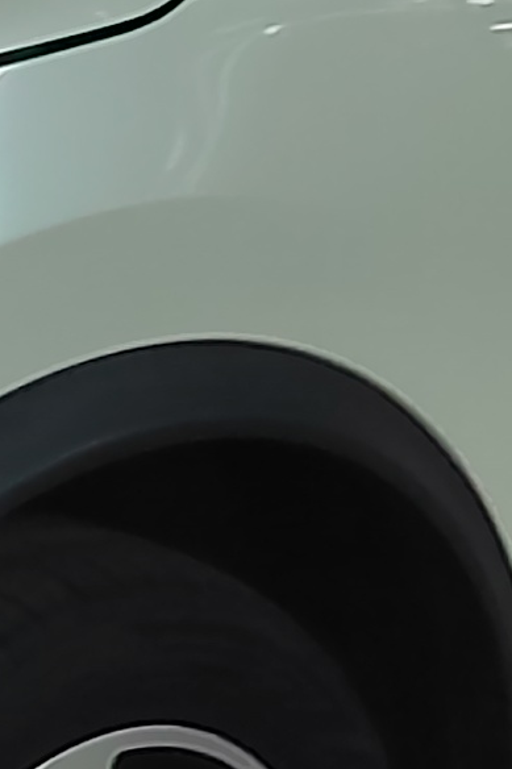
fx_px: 3415
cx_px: -434
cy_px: 24
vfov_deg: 12.7
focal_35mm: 160
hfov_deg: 8.2
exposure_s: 1/33.3
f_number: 1.9
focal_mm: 5.52
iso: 547
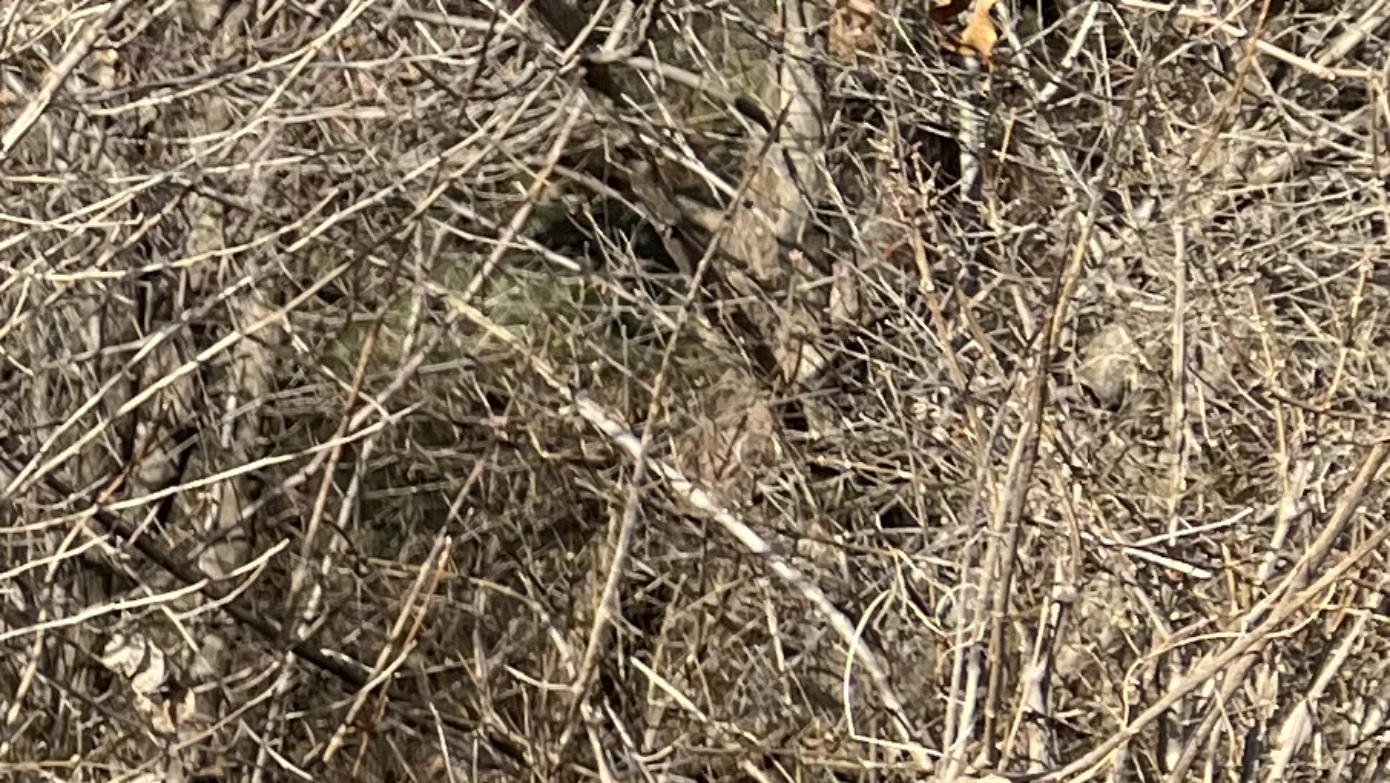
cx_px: -1599
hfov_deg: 13.8
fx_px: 4645
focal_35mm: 126
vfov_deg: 9.6
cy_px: 791
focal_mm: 5.7
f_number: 1.5
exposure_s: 1/1808
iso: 50
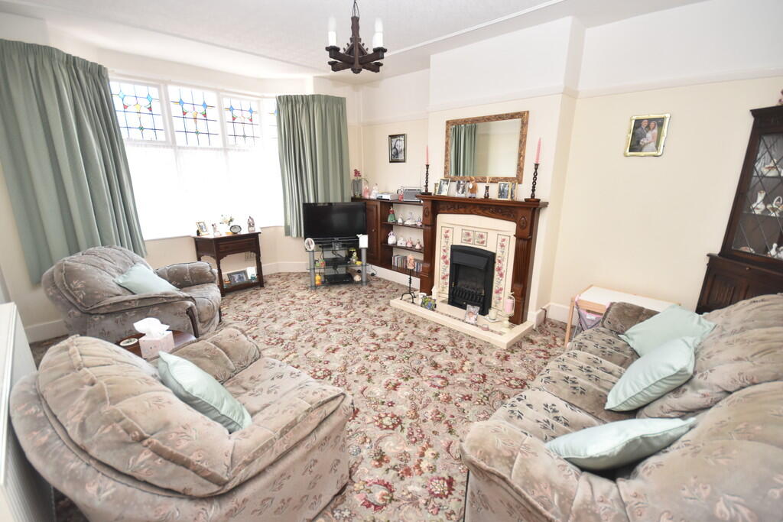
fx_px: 326
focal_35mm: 15
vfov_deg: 77.3
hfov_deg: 100.4
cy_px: 261
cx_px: 392
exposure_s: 1/160
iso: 800
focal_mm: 10
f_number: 4.5
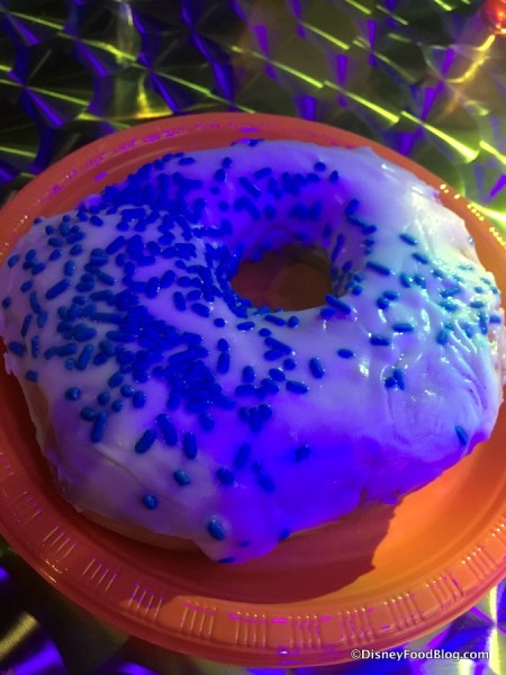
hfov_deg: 48.2
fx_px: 565
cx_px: 253
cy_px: 338
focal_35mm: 29
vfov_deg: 61.7
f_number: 2.2
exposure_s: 1/30
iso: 200
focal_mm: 4.15
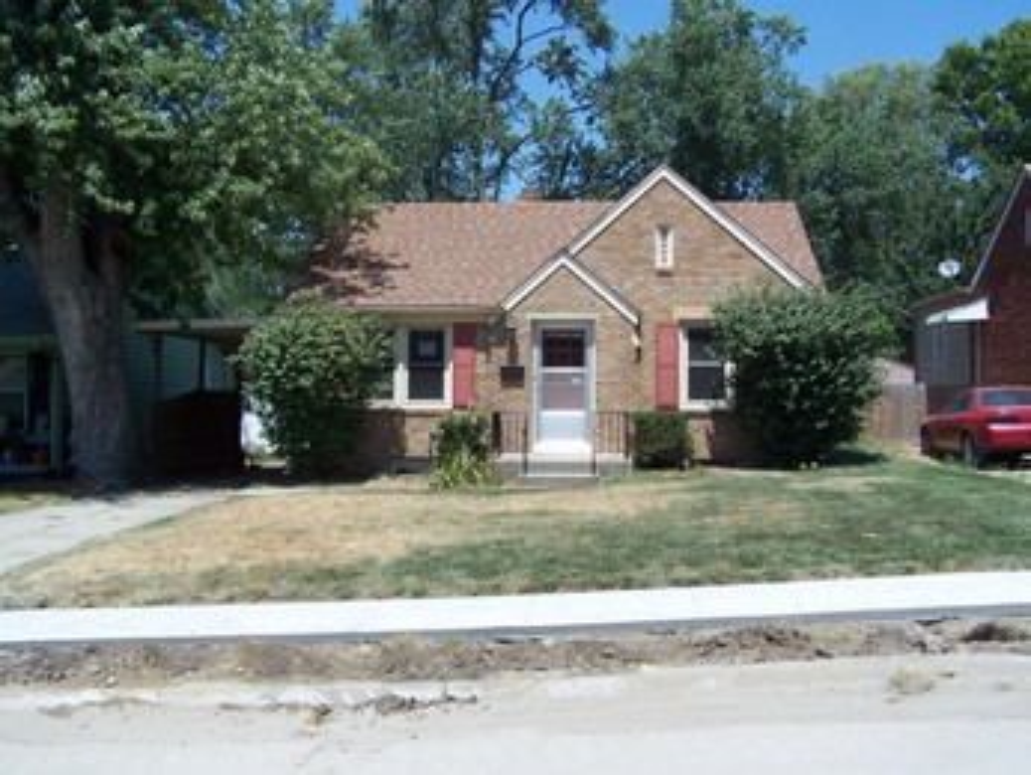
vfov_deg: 37.8
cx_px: 516
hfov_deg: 48.9
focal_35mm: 38
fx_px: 1133
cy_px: 388
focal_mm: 6.3
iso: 80
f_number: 4
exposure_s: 1/750
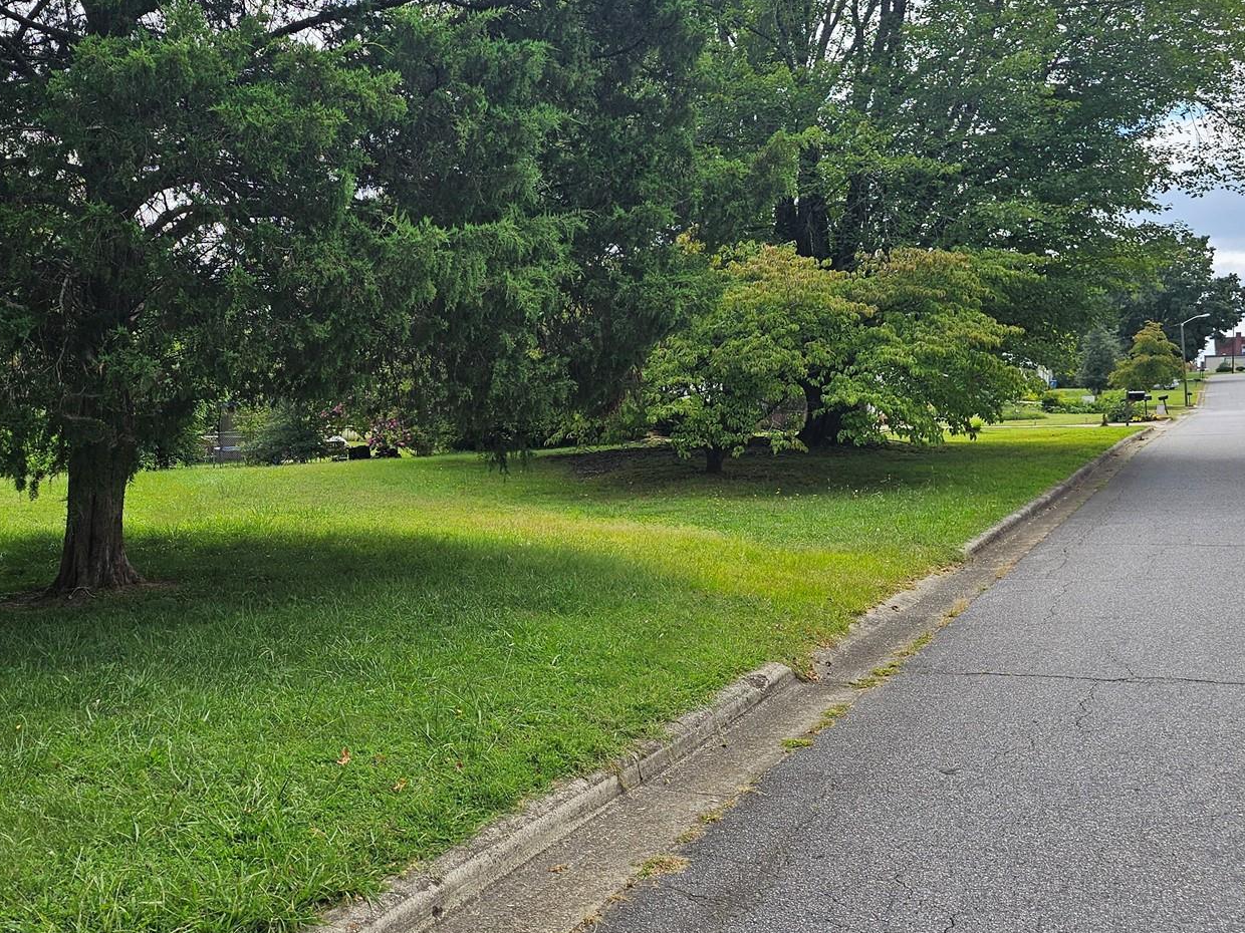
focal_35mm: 38
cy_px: 430
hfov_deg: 47.9
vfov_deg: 37.7
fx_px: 1367
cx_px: 386
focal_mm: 6.3
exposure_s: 1/468
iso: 12
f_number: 1.7
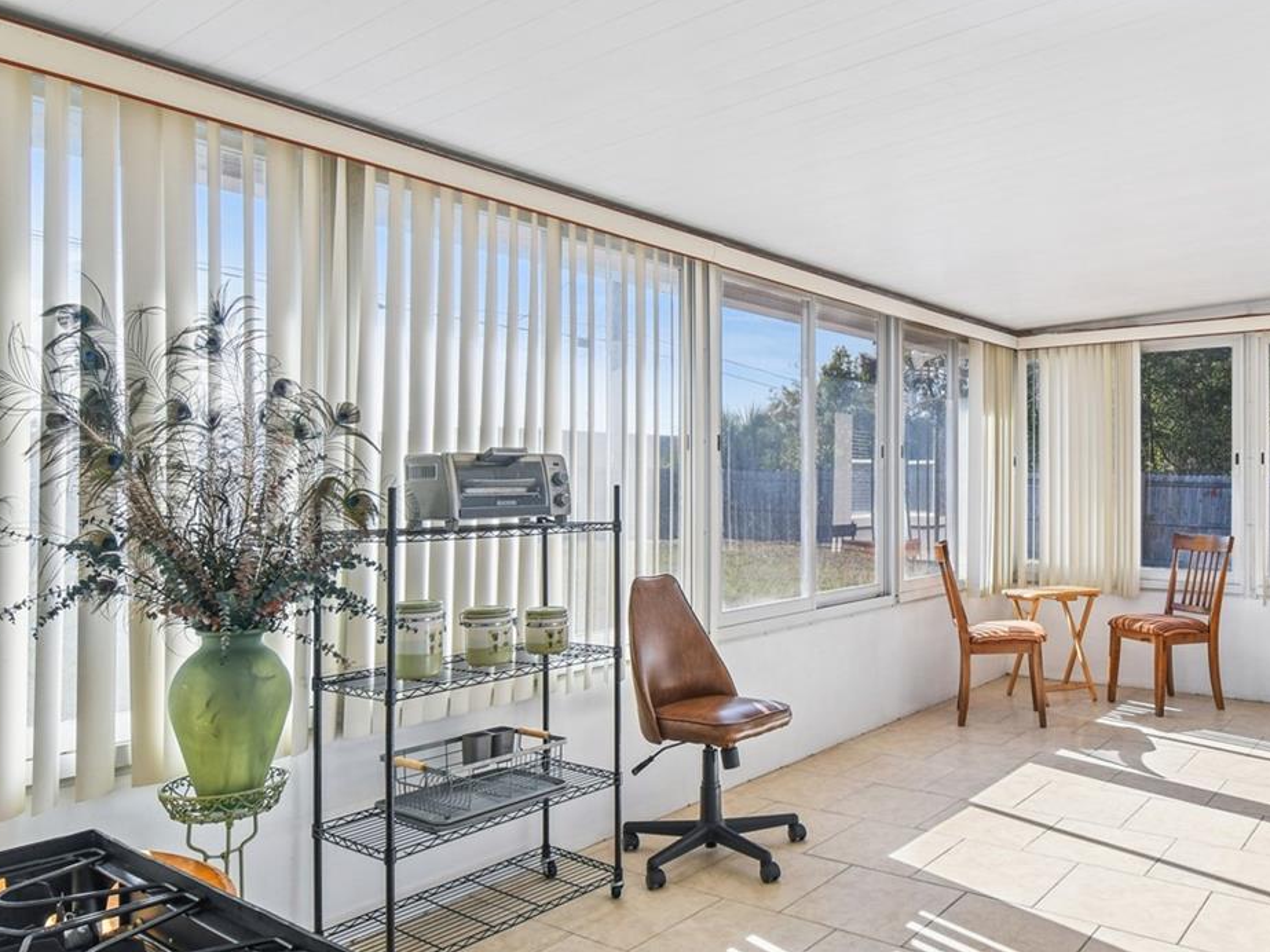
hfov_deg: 67.7
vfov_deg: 54.9
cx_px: 837
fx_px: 917
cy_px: 476
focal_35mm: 25
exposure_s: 1/30
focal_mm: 10
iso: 100
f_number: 7.1
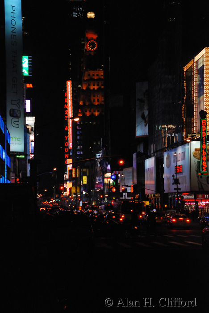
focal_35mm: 105
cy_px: 156
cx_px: 104
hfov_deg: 13.1
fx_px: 913
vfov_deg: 19.4
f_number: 5
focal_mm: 70
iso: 1600
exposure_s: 1/200
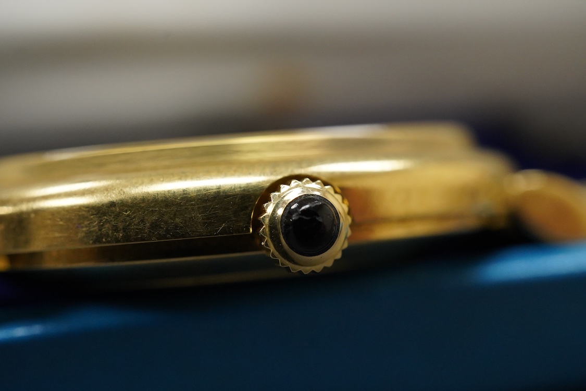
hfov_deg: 43.6
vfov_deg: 29.9
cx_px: 293
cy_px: 196
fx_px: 732
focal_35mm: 45
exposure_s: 1/160
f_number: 13
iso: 2500
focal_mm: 30
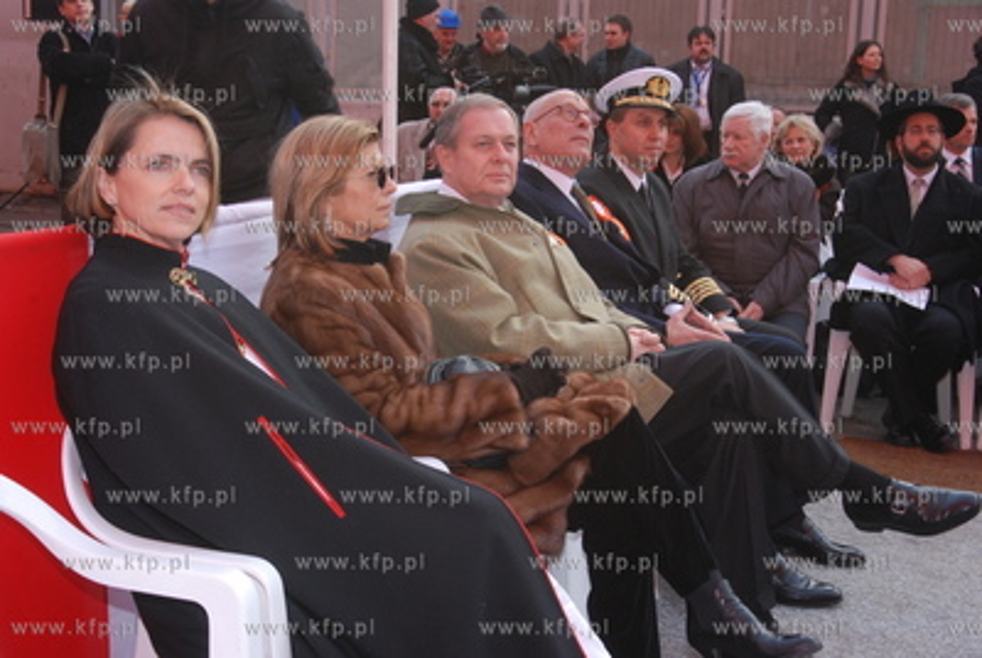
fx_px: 1434
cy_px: 329
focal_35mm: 52
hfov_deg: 37.8
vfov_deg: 25.8
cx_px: 491
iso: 400
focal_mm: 35
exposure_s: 1/60
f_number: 10
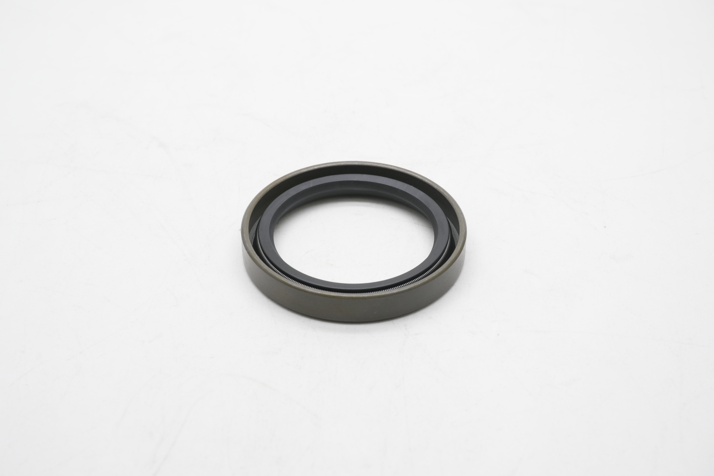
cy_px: 238
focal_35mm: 56
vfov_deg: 24.4
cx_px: 357
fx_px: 1101
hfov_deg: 35.9
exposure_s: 1/60
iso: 640
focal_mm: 37
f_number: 11
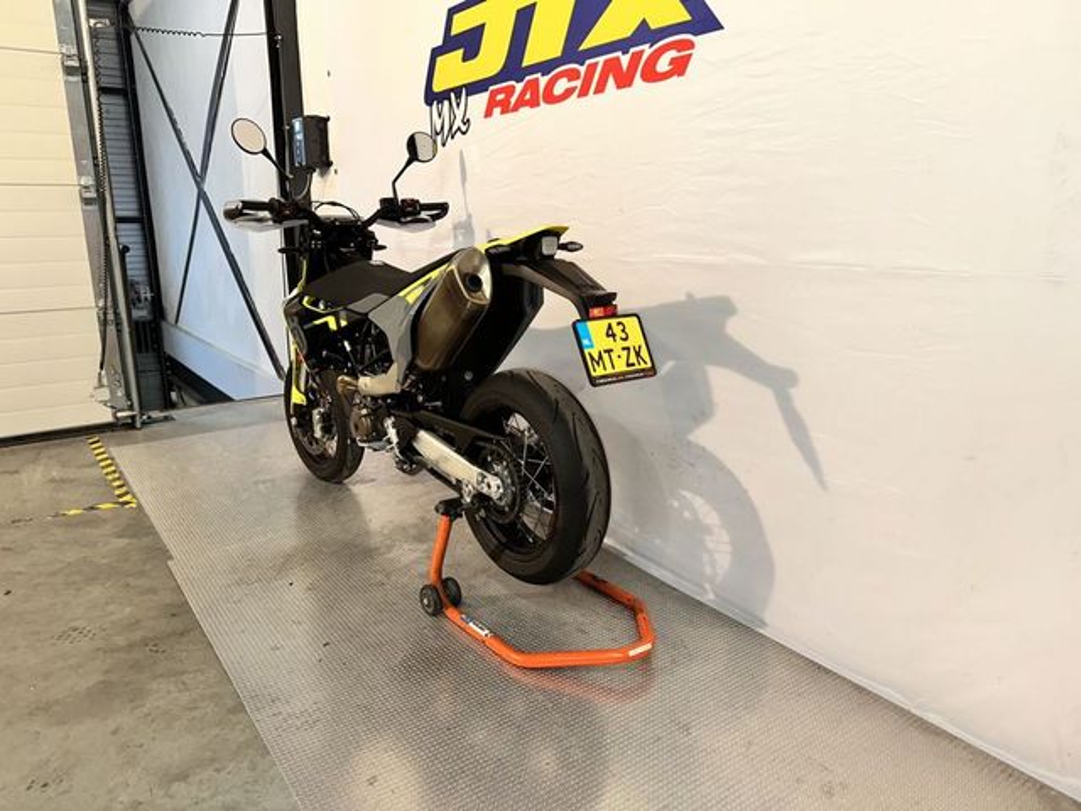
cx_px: 540
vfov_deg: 56.8
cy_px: 406
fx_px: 749
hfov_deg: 71.6
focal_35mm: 24
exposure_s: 1/39
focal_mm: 6.86
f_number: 1.78
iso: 50
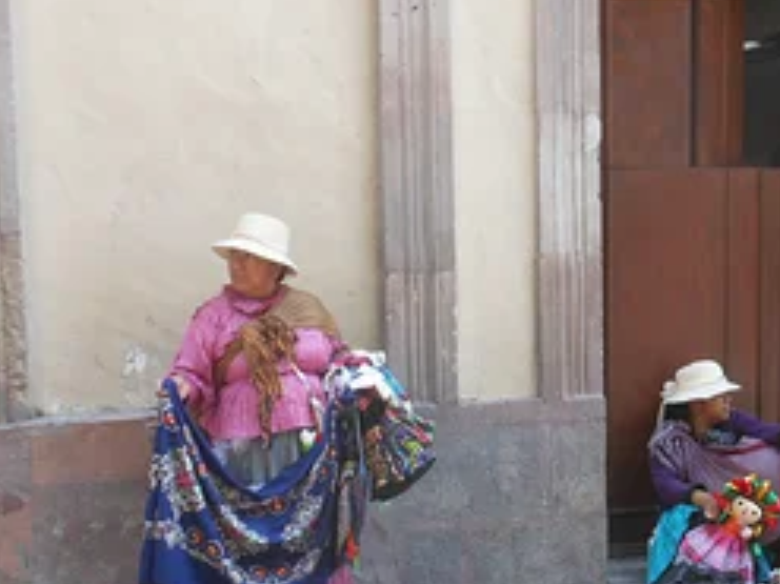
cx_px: 587
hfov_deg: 23.9
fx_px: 1824
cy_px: 385
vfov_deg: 18.1
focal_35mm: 81
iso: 80
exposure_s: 1/80
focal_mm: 8.9
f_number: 4
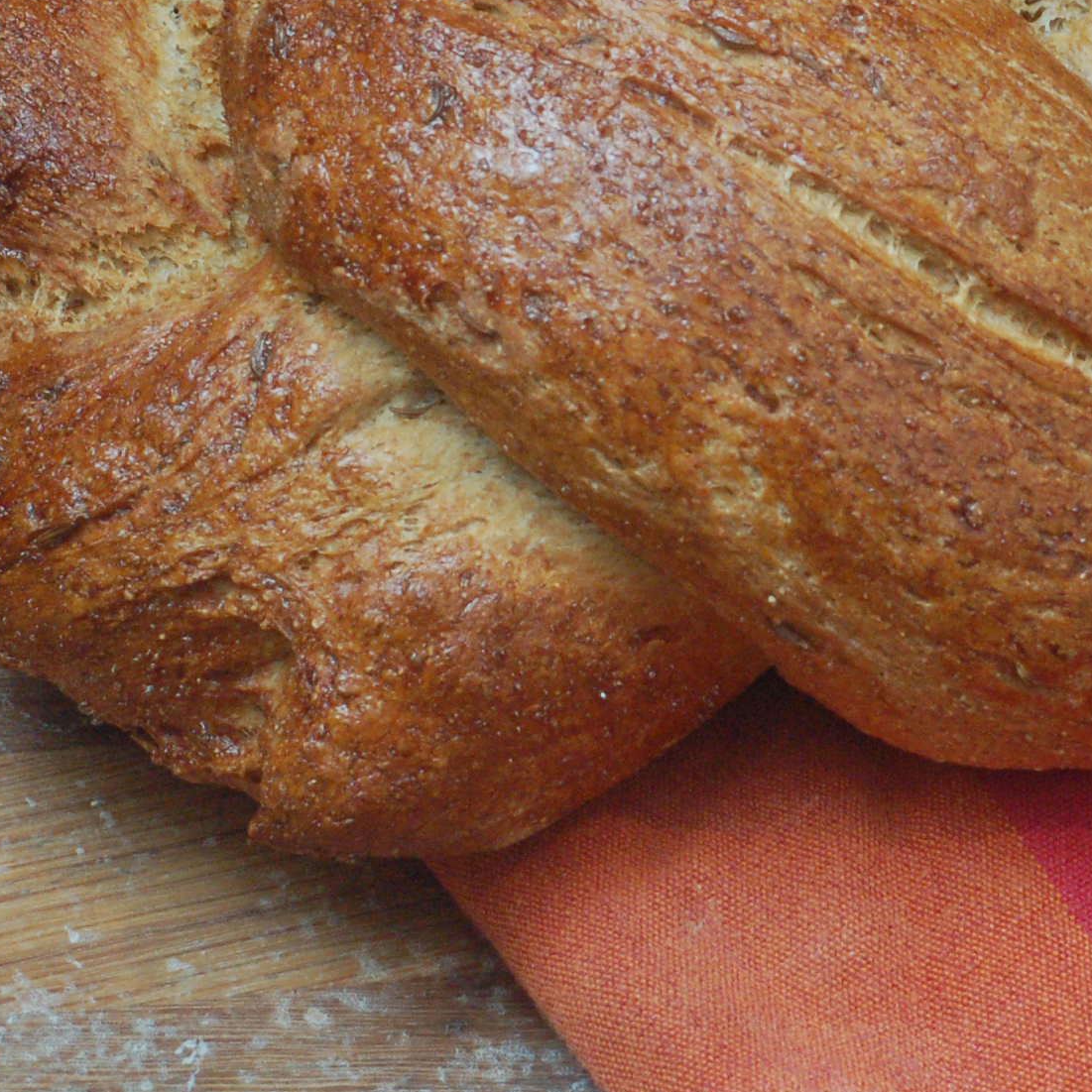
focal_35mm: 174
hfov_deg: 9.9
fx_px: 6210
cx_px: 1260
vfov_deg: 10.0
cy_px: 123
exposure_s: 1/60
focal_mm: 50
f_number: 10
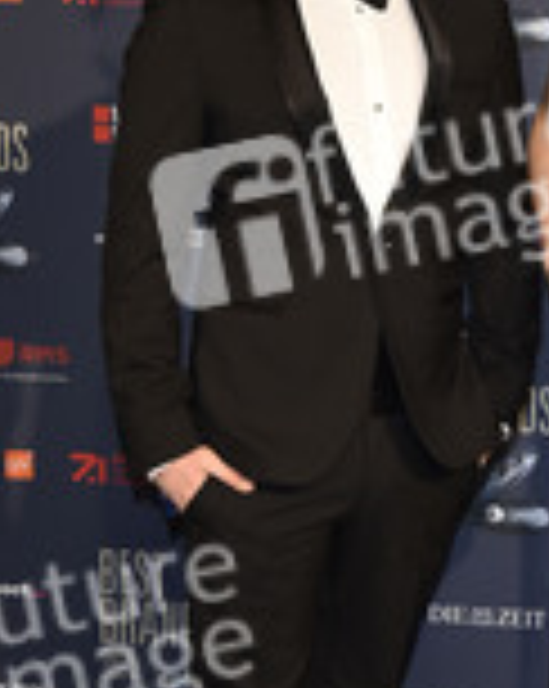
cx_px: 513
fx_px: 2401
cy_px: 427
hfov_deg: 12.9
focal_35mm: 118
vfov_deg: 16.3
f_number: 6.3
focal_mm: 48
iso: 1250
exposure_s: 1/250
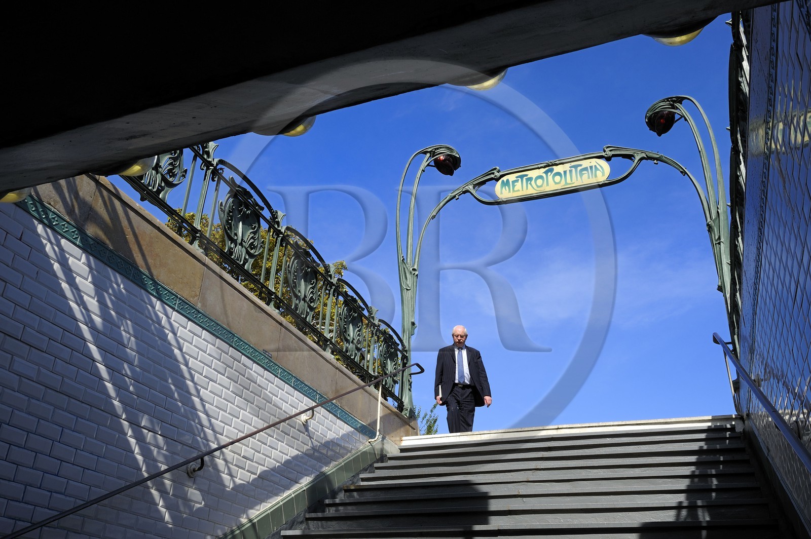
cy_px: 270
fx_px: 698
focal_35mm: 31
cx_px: 406
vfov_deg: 42.3
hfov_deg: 60.3
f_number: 11
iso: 200
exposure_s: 1/200
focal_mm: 31
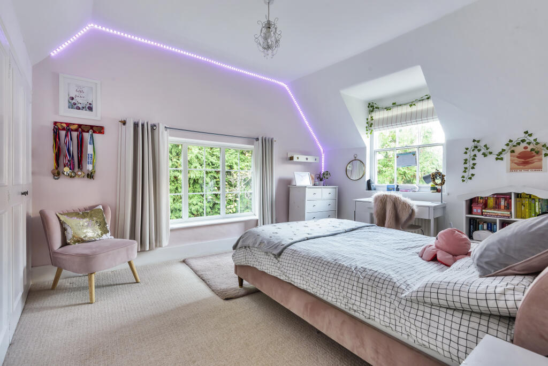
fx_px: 244
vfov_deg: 73.8
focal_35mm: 16
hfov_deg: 96.7
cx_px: 274
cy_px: 183
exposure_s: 1/2.5
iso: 400
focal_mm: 16
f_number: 8
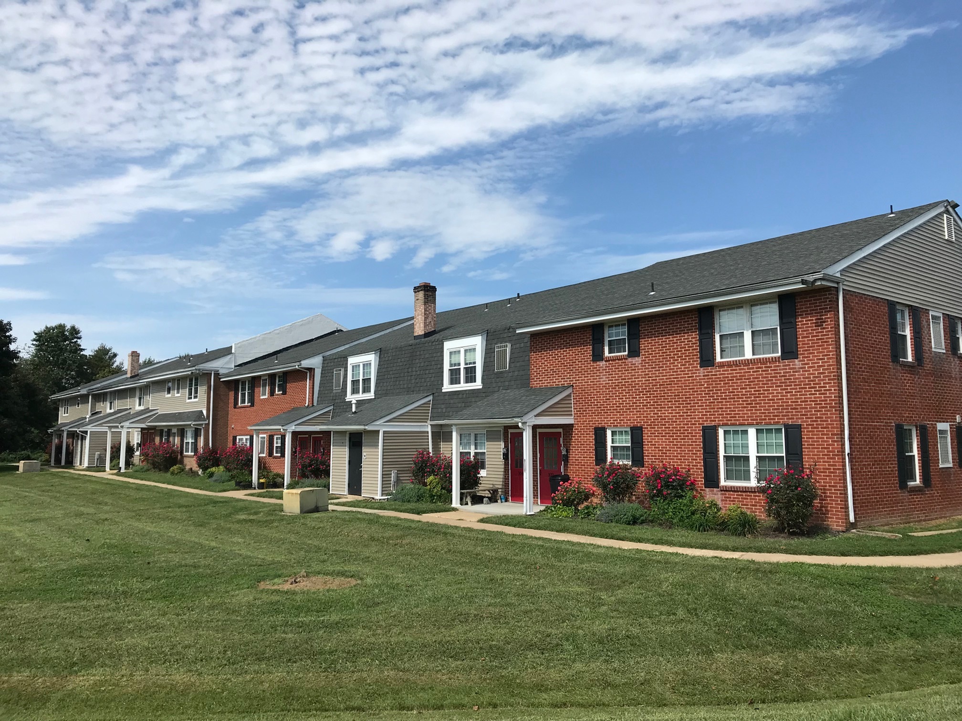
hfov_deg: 63.4
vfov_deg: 49.7
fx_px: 778
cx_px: 481
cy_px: 360
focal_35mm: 28
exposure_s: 1/2660
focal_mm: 3.99
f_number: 1.8
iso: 20
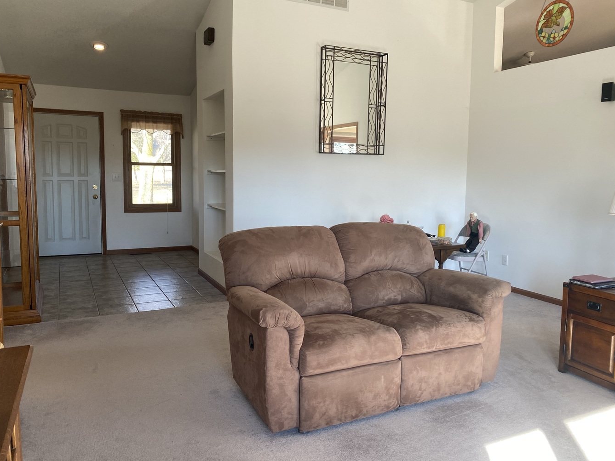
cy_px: 219
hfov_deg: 63.4
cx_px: 312
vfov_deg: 49.7
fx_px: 498
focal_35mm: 28
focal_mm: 4.25
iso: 125
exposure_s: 1/121
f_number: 1.8
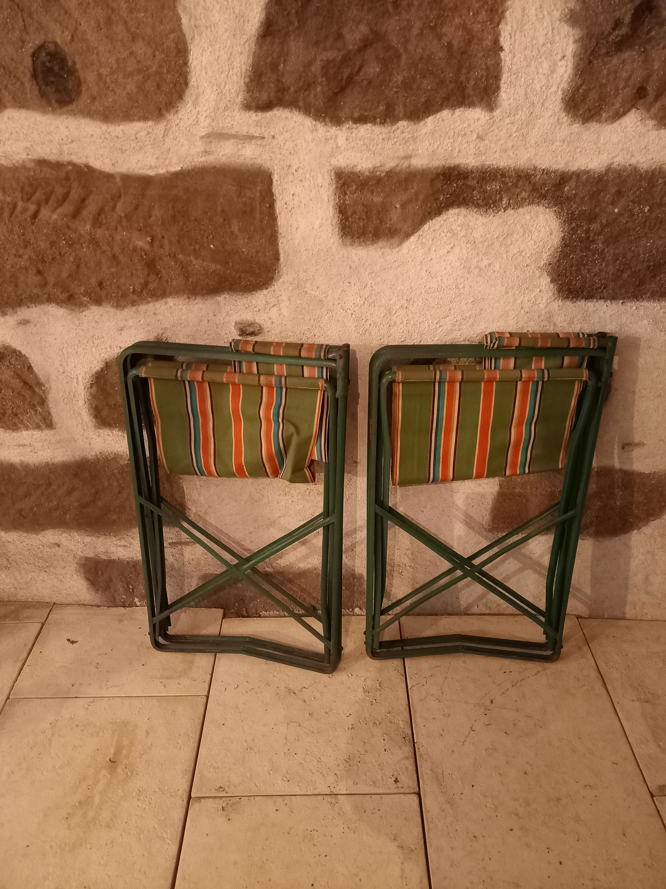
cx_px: 333
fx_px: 641
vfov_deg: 69.4
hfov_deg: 54.9
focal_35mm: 25
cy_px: 444
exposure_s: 1/16.7
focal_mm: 4.6
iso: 1600
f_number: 2
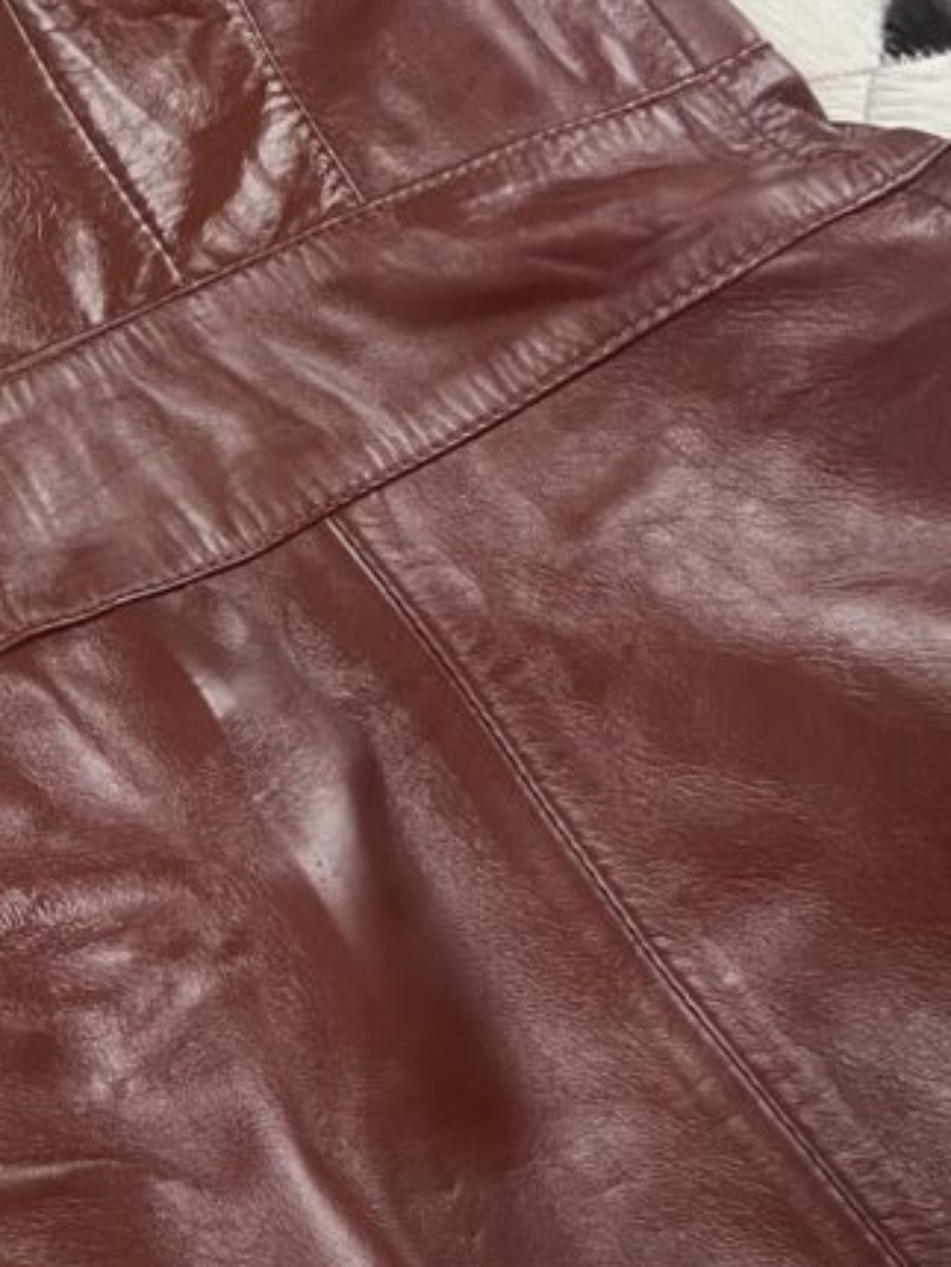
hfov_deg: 17.1
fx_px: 2891
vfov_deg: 24.3
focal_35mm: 79
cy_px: 258
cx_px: -433
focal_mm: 5.7
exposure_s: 1/60
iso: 100
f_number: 1.5
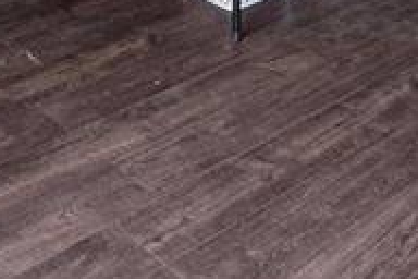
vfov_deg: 12.6
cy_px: -421
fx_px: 929
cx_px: 148
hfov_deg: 25.3
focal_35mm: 80
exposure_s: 1/10
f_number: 11
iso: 800
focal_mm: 15
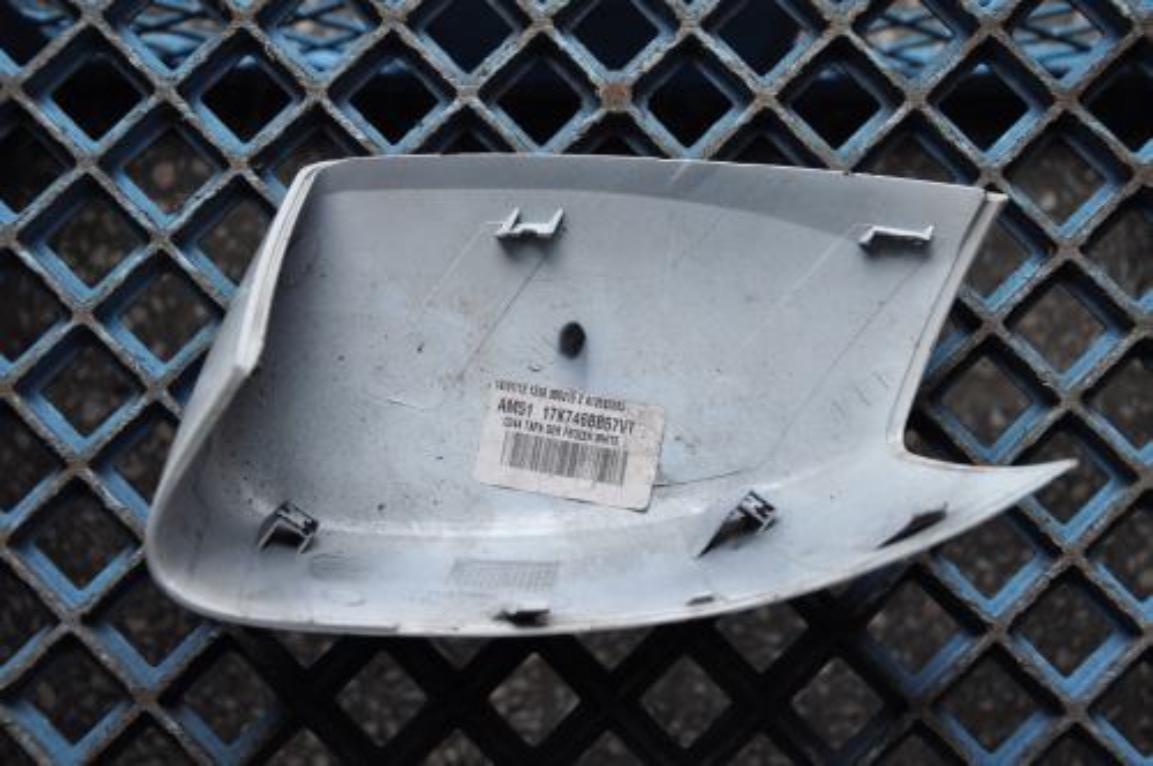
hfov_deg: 35.1
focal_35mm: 57
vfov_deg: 23.7
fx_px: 1823
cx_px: 576
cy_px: 383
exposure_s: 1/60
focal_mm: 38
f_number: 4.5
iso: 720
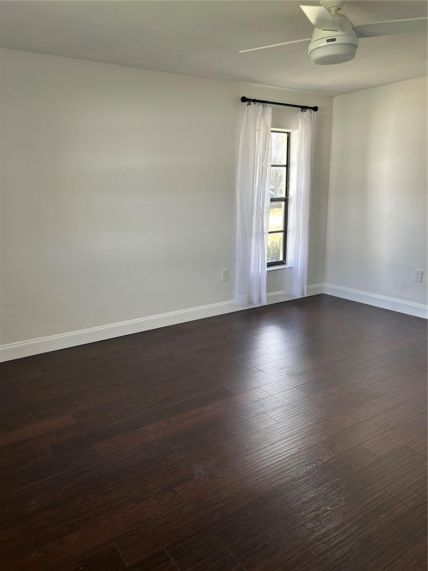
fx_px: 429
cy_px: 286
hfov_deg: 53.1
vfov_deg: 67.3
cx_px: 214
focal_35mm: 26
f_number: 1.5
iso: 32
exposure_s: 1/125
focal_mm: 5.7
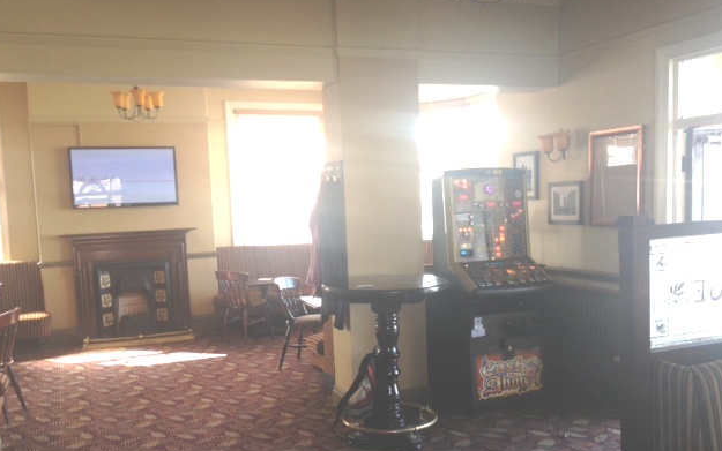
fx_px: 748
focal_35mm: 38
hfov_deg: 51.5
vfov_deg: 33.5
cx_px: 359
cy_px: 271
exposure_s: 1/30
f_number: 2.4
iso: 64
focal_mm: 4.28
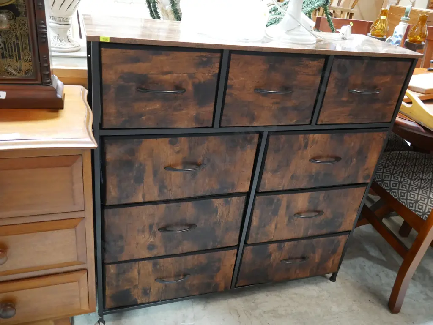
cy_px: 162
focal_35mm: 28
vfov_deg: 49.8
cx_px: 216
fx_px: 350
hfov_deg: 63.4
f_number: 4
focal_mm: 14
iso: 2500
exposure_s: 1/60
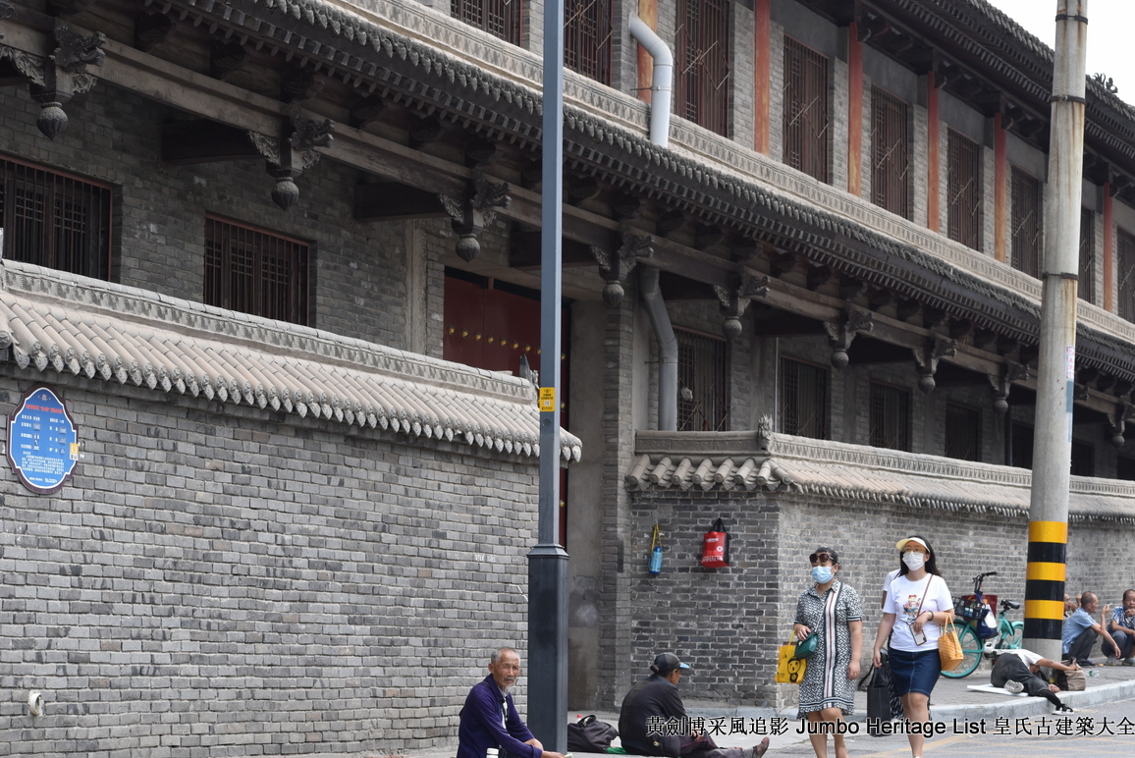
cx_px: 575
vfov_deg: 12.6
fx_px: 3438
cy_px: 370
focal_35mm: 109
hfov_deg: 18.7
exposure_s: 1/250
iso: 200
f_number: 7.1
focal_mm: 70
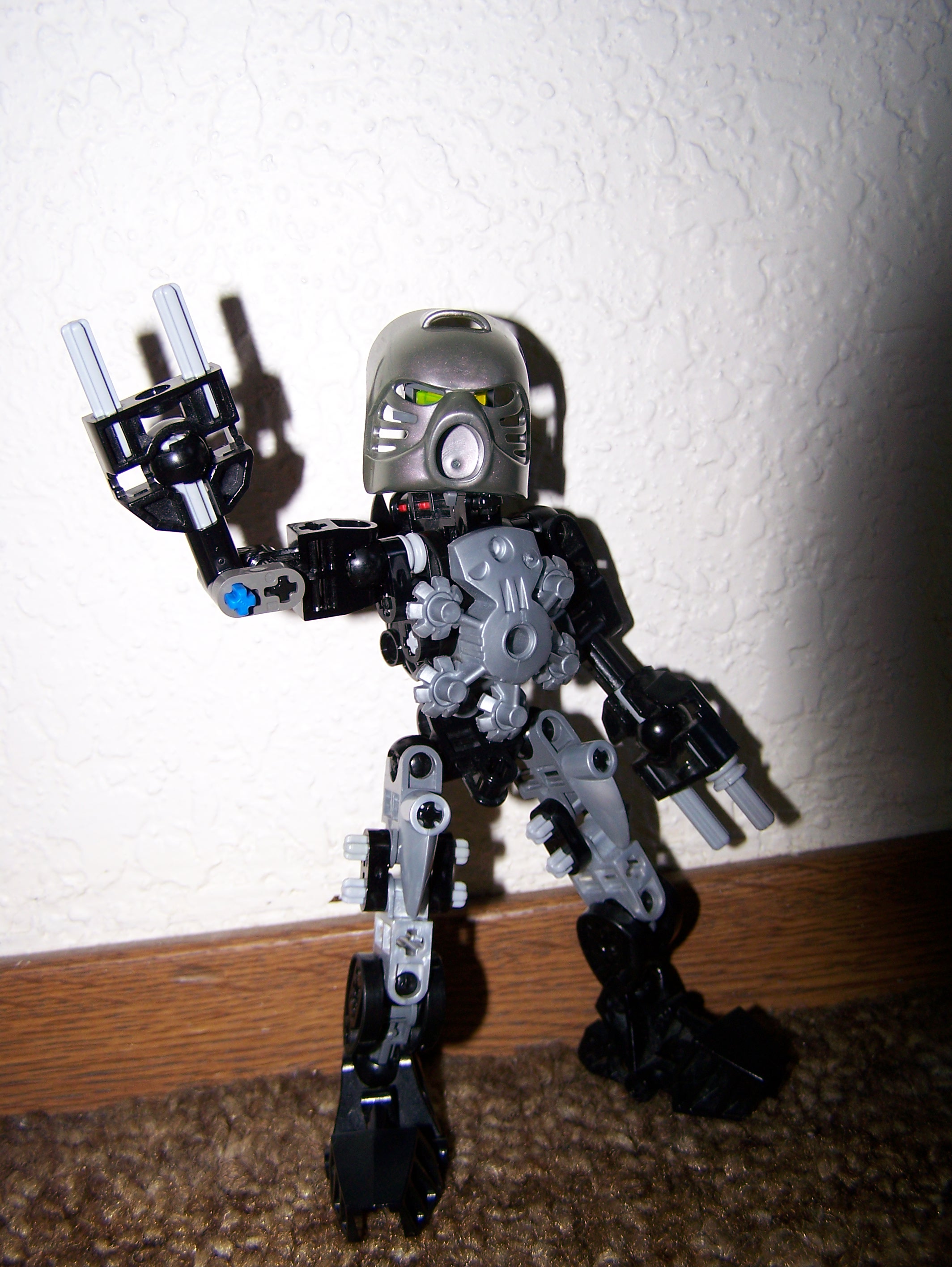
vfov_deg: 48.9
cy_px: 634
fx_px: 1392
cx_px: 476
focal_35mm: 38
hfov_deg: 37.8
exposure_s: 1/60
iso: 80
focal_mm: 6.3
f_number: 2.8
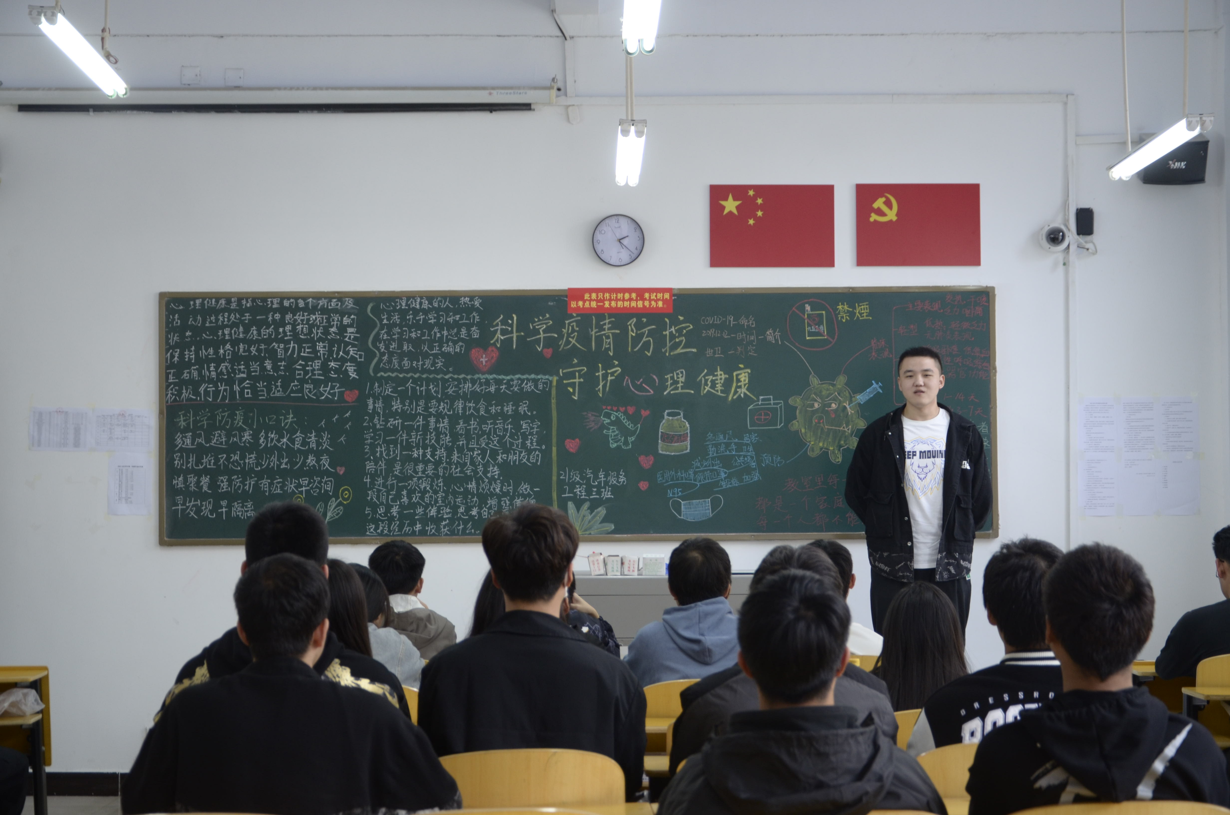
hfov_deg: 32.0
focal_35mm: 63
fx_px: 2148
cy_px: 408
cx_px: 615
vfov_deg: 21.5
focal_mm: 42
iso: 400
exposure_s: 1/15
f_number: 4.8
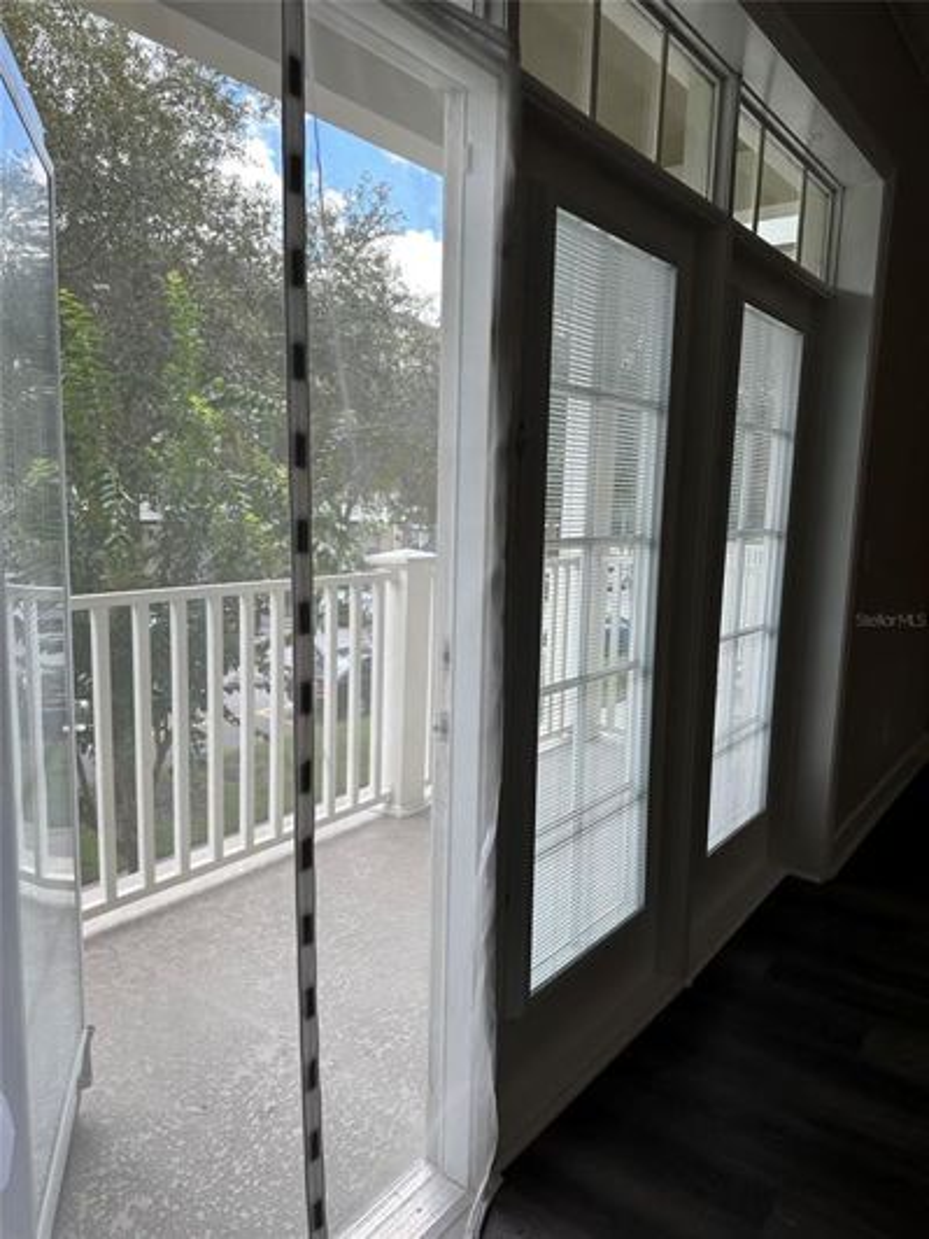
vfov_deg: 71.6
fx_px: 859
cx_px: 464
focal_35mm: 24
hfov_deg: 56.8
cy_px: 620
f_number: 1.78
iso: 80
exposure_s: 1/444
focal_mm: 6.86
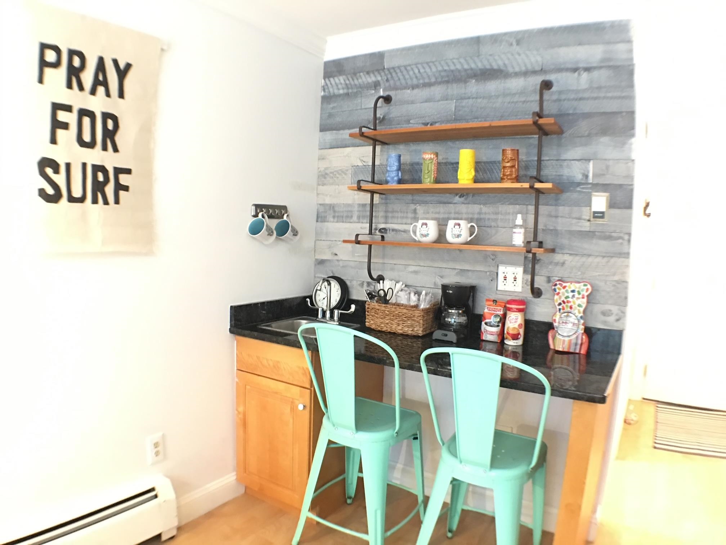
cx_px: 363
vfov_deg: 48.2
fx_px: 608
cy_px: 272
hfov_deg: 61.7
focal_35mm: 29
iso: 160
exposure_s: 1/4
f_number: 2.2
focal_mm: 4.15
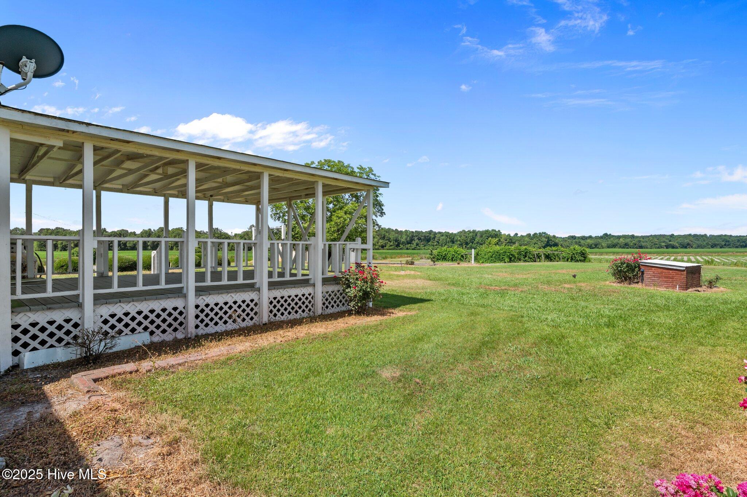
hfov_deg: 90.0
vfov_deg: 67.3
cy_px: 248
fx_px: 373
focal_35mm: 18
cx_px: 374
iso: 250
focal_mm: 18
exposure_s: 1/500
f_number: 8
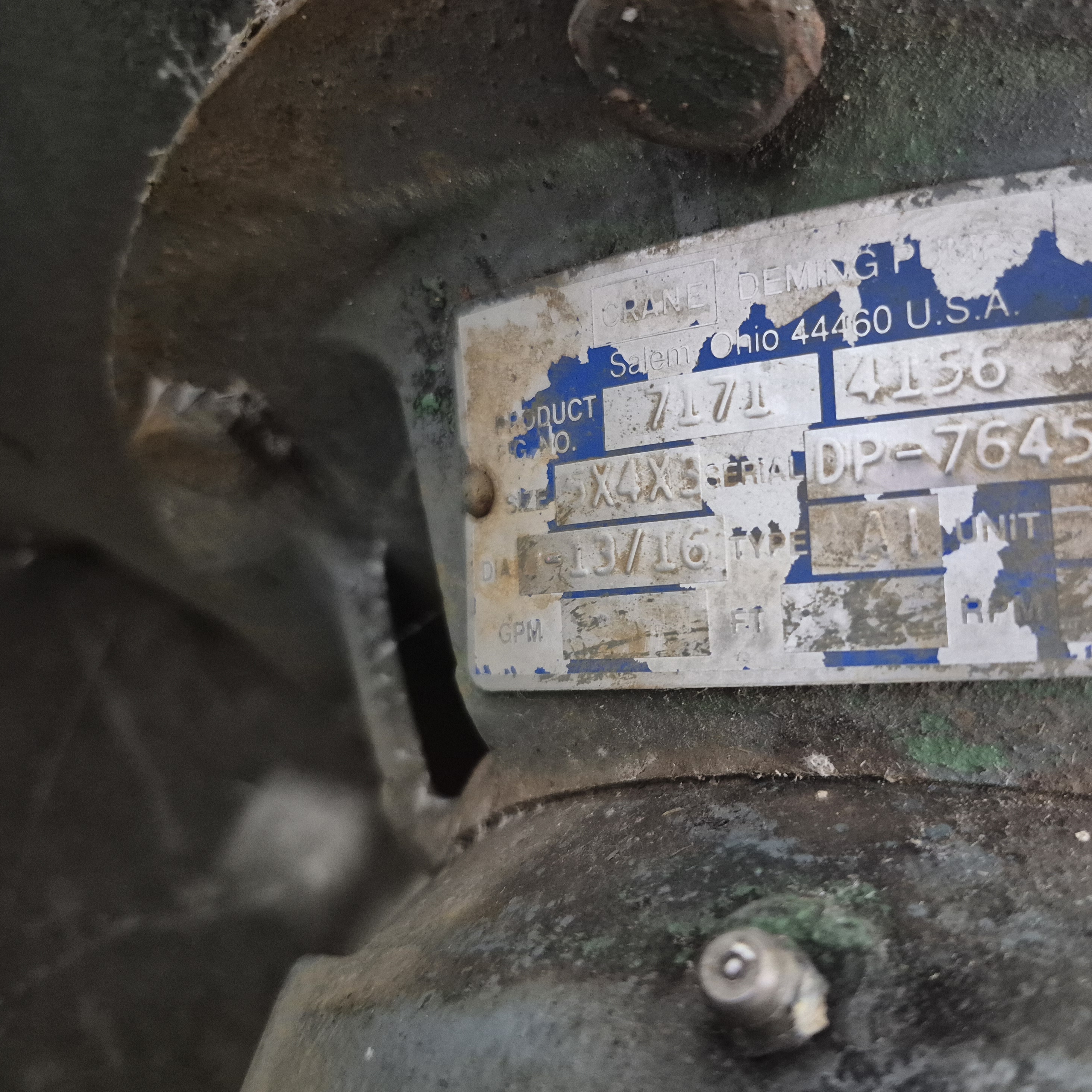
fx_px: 999
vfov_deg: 57.3
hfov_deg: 56.5
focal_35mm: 28
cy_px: 552
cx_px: 695
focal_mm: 5.4
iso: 1000
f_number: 1.8
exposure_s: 1/60
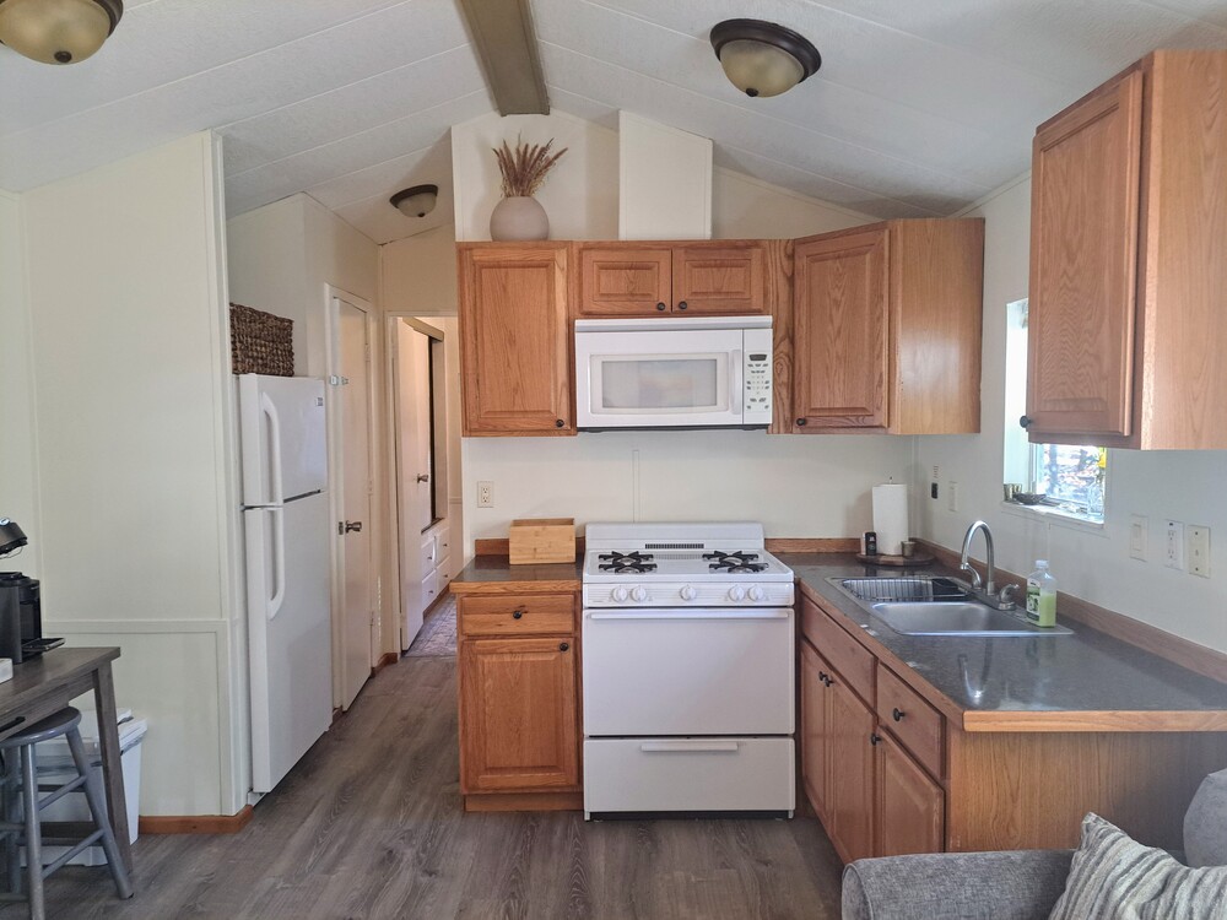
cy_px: 460
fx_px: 851
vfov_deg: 56.8
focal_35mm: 24
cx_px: 614
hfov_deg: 71.6
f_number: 1.8
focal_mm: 5.23
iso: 200
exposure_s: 1/60
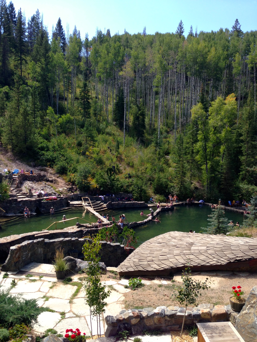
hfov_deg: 42.9
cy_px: 171
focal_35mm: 33
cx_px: 128
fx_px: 327
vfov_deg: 55.4
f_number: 2.4
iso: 50
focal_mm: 4.13
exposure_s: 1/733
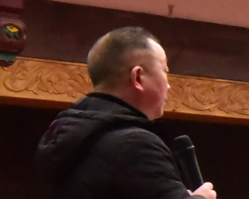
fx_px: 1606
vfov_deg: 7.1
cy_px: 214
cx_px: 676
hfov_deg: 7.9
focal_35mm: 218
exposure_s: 1/50
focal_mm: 32
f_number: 20
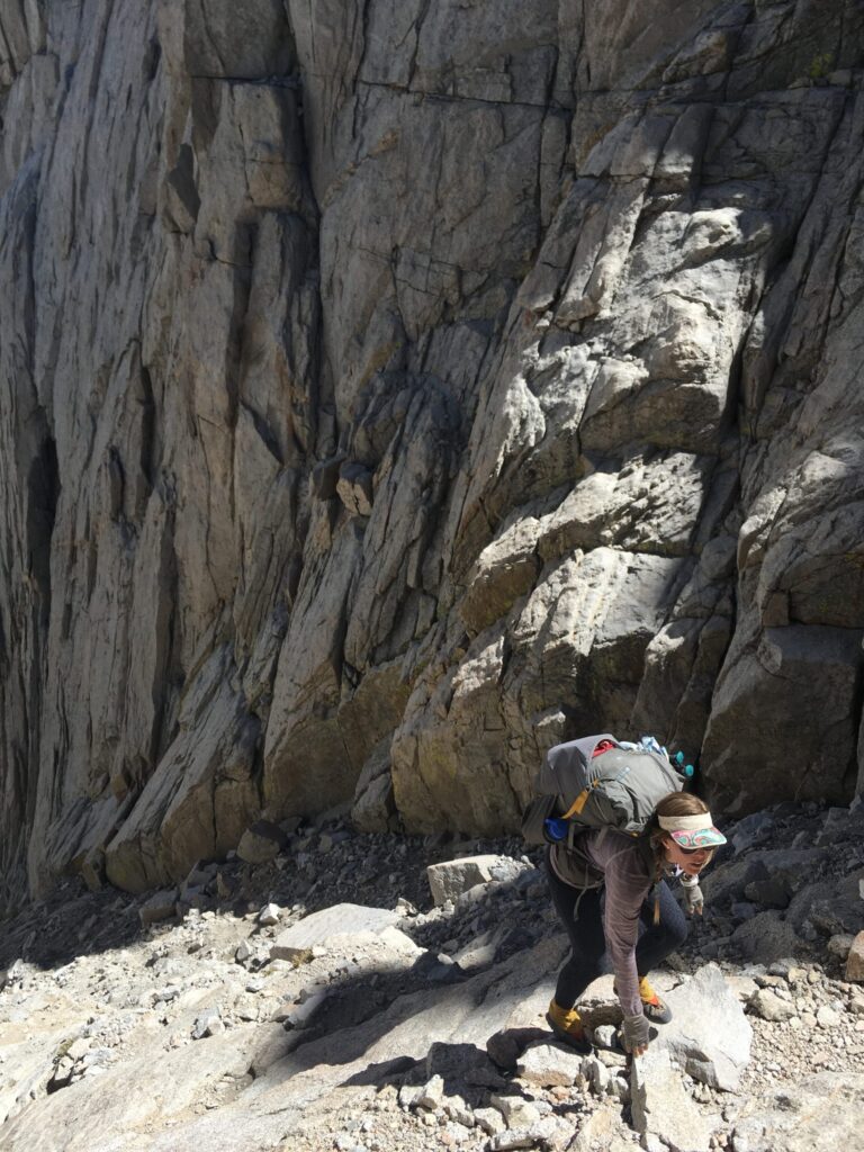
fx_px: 965
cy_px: 576
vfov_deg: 61.7
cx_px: 432
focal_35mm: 29
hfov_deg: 48.2
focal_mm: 4.15
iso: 25
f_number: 2.2
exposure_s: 1/1451
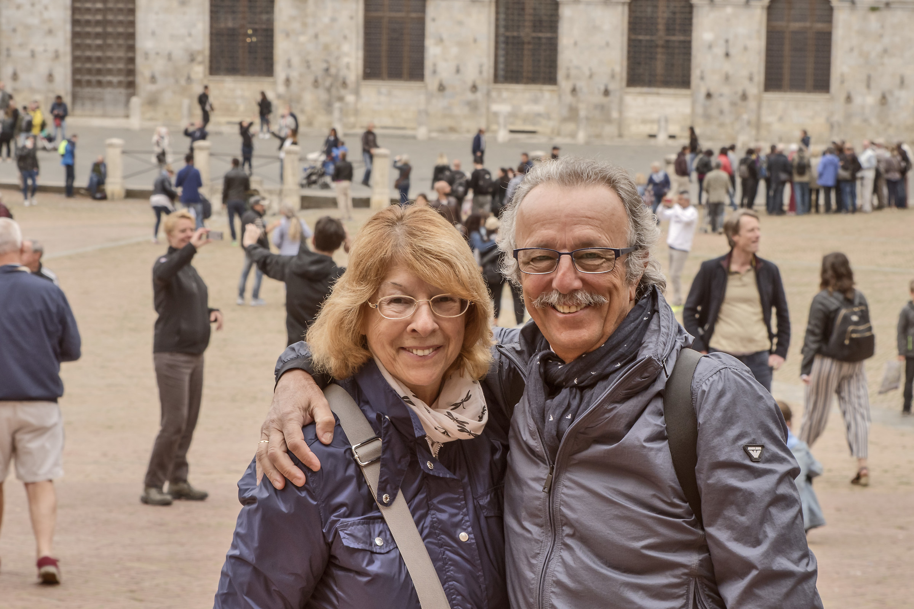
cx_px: 457
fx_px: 2094
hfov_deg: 24.6
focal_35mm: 82
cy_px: 304
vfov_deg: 16.6
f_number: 10
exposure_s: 1/160
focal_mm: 55
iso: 500
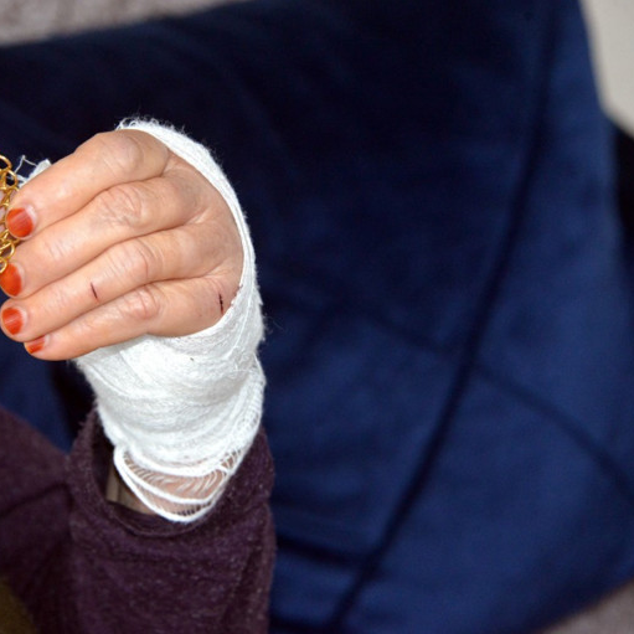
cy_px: 318
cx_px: 205
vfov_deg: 10.1
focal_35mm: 173
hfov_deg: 10.1
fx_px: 3585
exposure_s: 1/160
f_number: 8
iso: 5000
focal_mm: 135
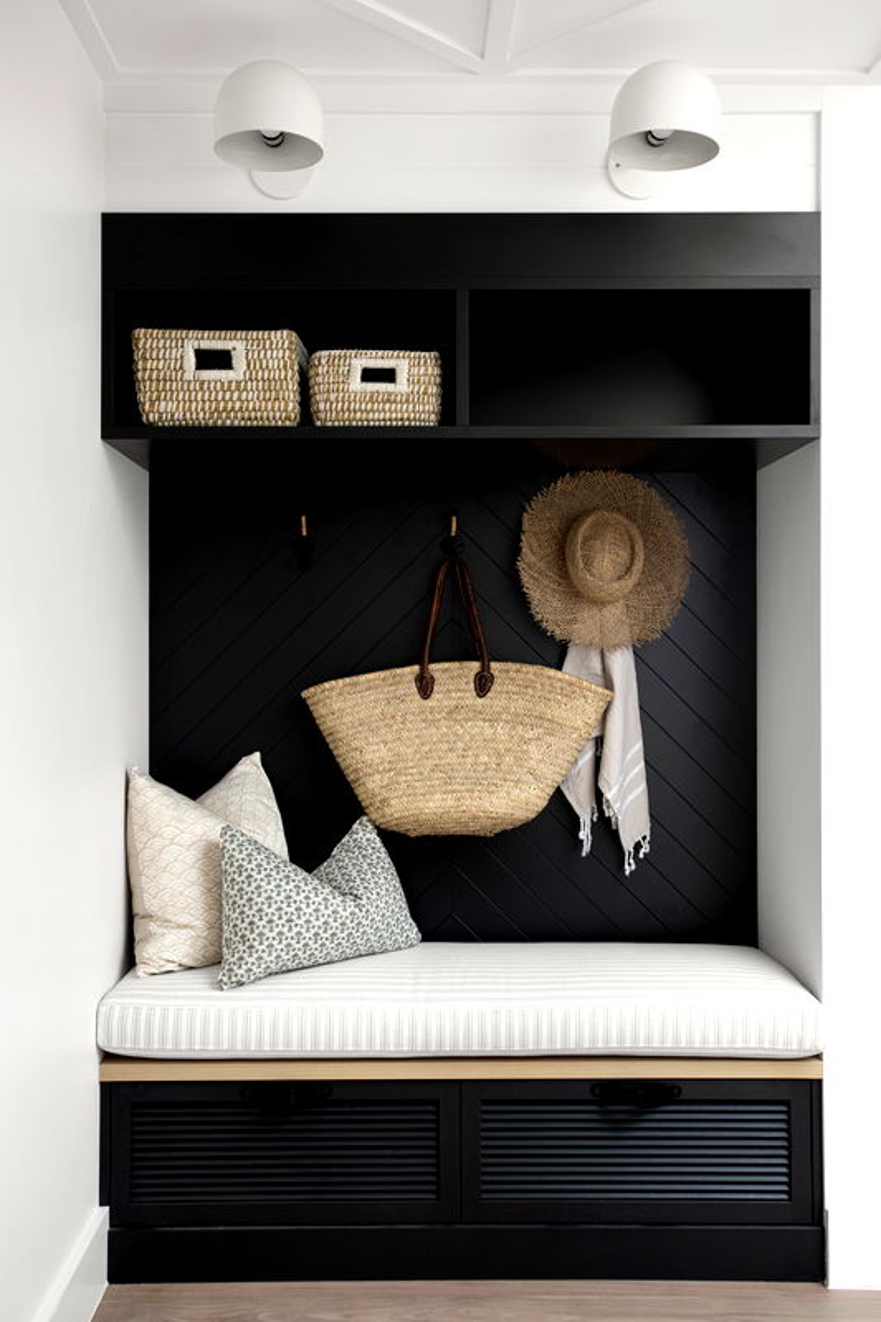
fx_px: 1175
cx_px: 440
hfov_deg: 41.1
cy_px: 661
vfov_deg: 58.7
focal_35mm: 32
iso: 200
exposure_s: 1/2
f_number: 7.1
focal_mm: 32
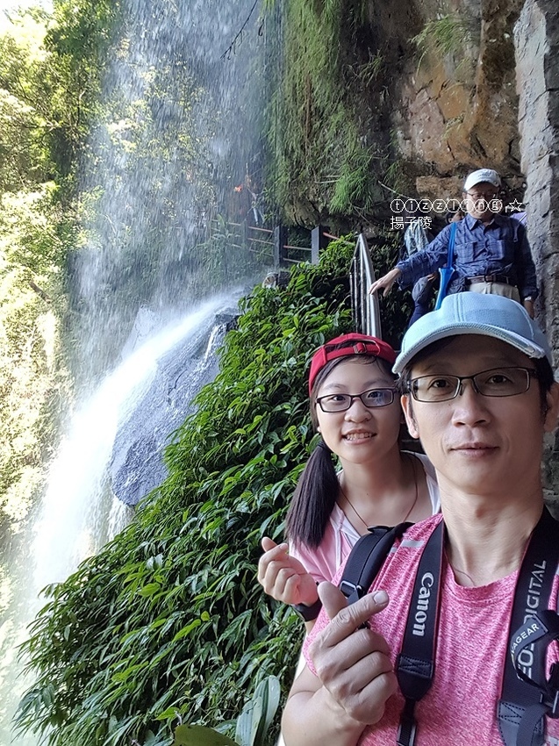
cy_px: 373
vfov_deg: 79.0
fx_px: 452
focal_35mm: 21
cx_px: 280
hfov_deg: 63.4
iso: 64
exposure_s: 1/120
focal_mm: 2.1
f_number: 1.7
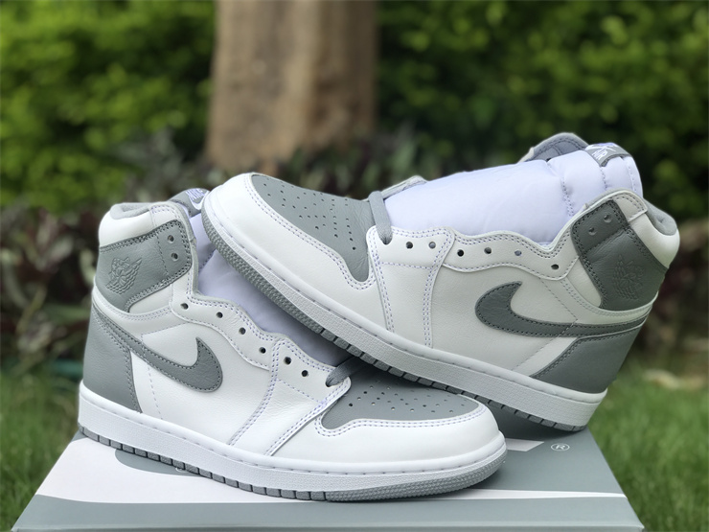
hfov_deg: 33.8
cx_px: 354
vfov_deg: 25.7
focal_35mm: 57
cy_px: 266
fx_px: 1167
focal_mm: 6.6
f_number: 2.8
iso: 20
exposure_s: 1/323
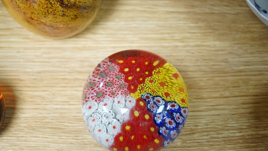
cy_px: 88
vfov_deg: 24.9
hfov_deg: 42.9
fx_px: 341
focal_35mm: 48
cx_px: 135
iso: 2500
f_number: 5.6
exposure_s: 1/160
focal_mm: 30
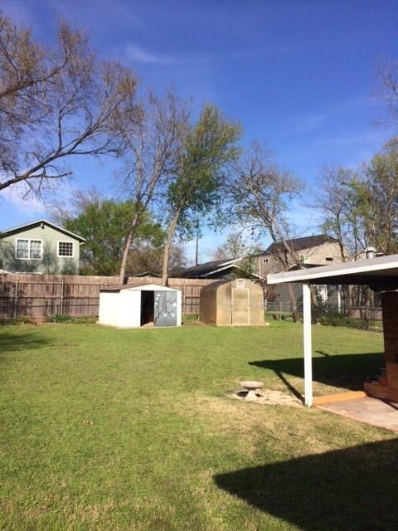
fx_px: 445
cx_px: 199
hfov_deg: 48.2
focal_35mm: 29
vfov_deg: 61.7
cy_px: 266
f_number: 2.2
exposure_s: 1/2283
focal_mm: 4.15
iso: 32
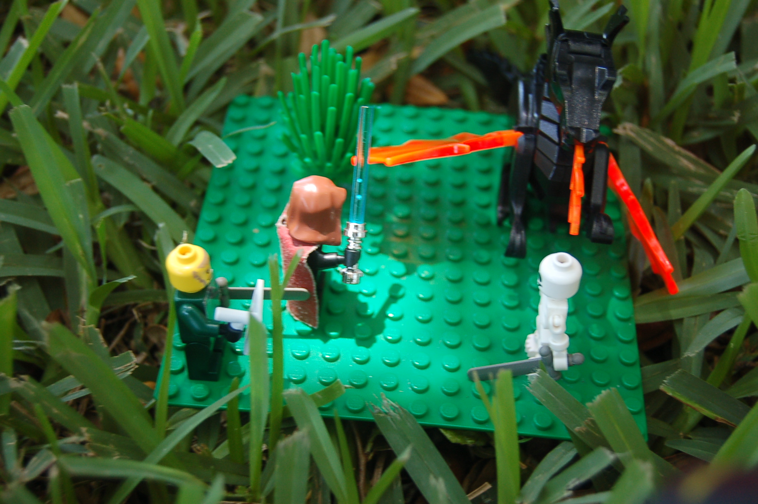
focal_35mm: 57
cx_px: 379
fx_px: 1199
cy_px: 252
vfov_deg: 23.7
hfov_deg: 35.1
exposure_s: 1/80
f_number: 4.8
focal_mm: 38
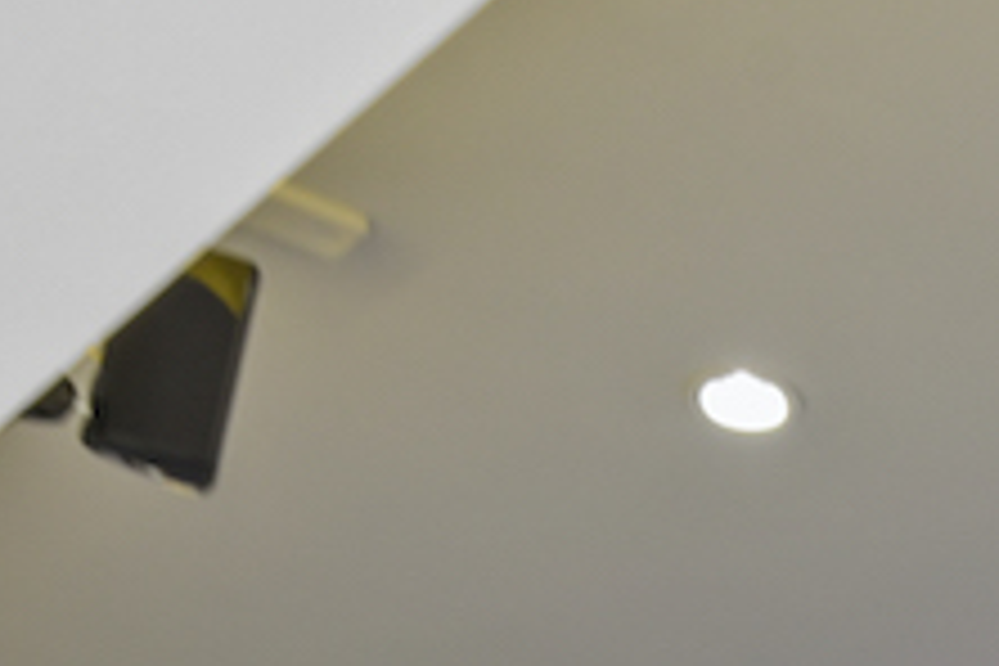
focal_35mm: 101
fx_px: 2803
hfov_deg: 19.0
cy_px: 1546
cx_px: 1210
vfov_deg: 11.5
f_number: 10
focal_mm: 16
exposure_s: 2.5
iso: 250
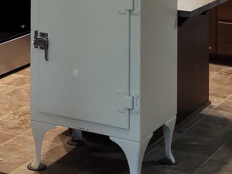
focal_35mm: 112
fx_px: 751
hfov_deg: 17.5
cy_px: -126
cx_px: 68
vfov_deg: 12.3
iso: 100
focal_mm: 5.4
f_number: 1.8
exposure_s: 1/30
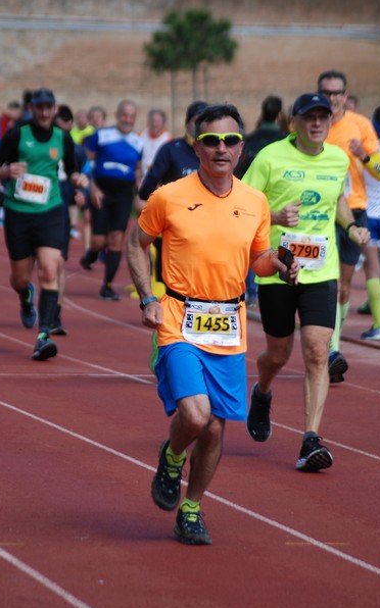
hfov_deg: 5.9
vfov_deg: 9.4
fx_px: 3707
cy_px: 305
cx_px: 189
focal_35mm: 224
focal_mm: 145
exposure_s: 1/640
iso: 200
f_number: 4.5
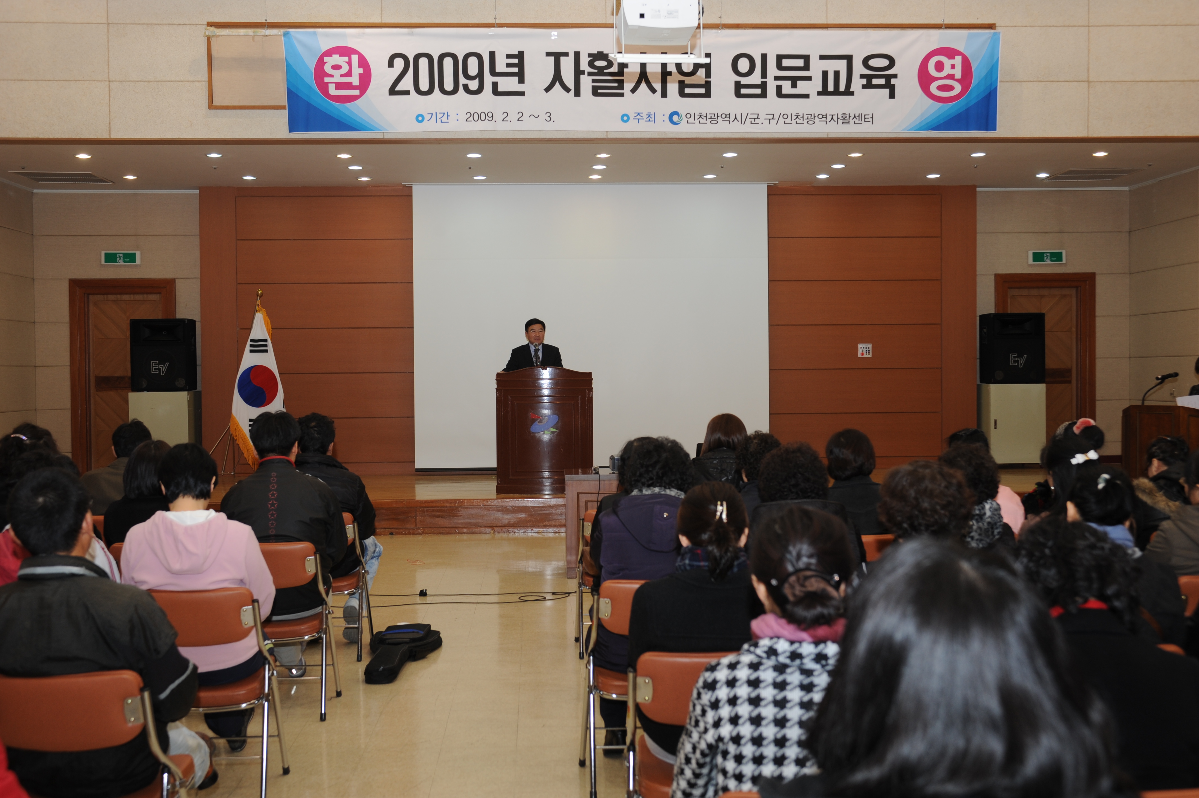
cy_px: 399
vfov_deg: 31.9
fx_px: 1398
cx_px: 600
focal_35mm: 42
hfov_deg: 46.4
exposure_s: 1/60
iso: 400
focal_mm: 42
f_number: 5.6
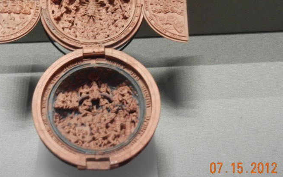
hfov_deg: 27.8
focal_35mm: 74
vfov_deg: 17.5
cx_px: 125
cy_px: 38
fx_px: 571
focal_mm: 8.1
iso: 200
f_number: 3.8
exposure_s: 1/2.5
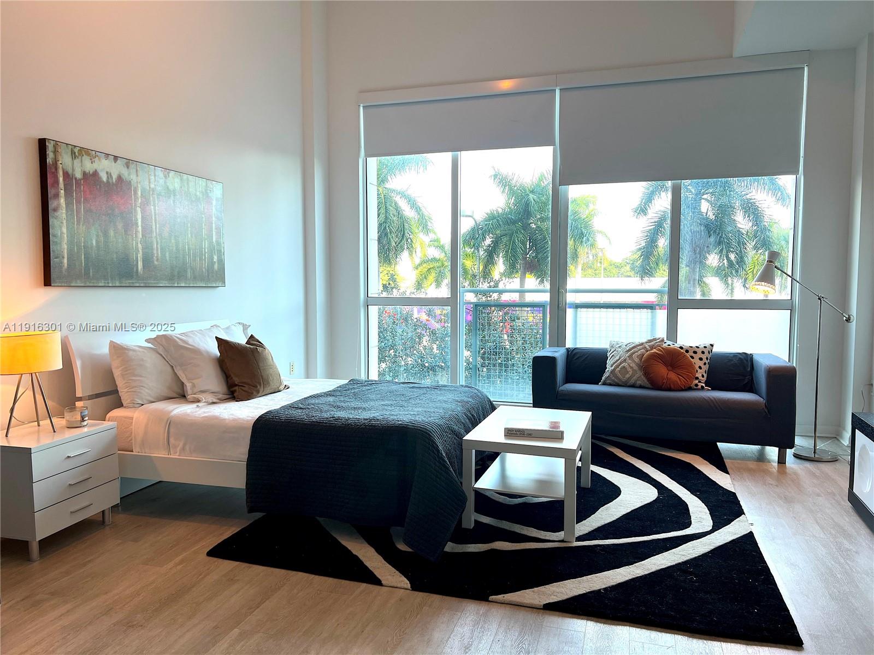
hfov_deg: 67.3
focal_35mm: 26
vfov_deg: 53.1
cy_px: 328
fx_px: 656
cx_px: 437
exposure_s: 1/120
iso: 32
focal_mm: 5.7
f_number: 1.5
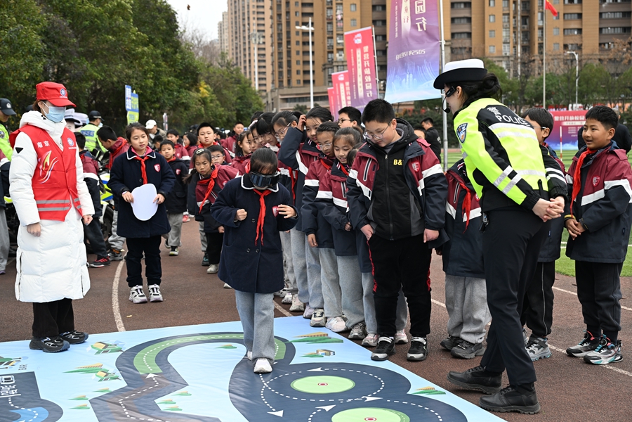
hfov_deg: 41.1
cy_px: 211
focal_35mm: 48
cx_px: 316
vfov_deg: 28.1
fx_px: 843
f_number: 4
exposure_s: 1/400
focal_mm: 48
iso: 400
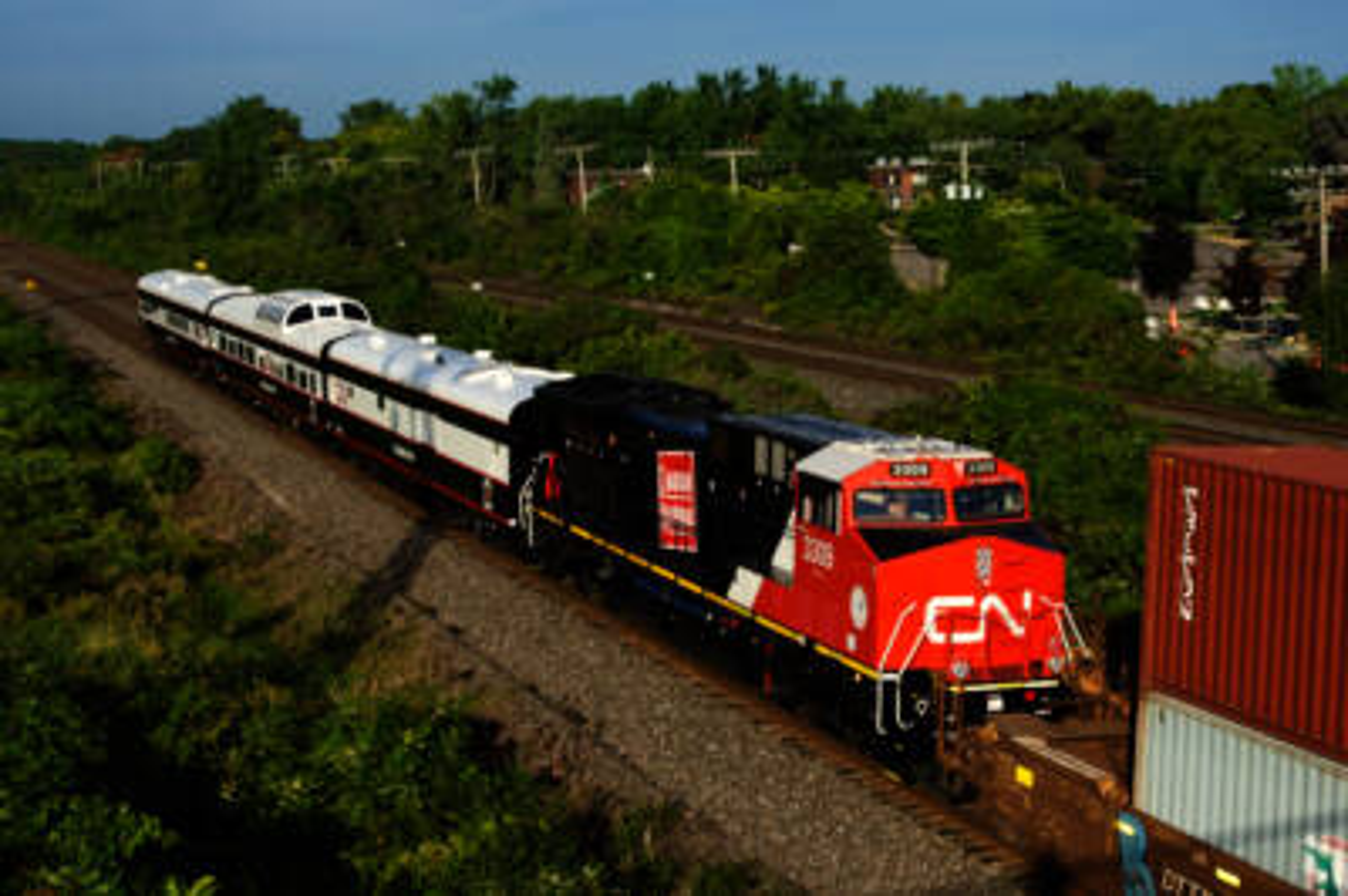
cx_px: 674
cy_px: 448
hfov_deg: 36.9
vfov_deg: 25.0
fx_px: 2020
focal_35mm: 54
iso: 320
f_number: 8
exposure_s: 1/800
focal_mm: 54
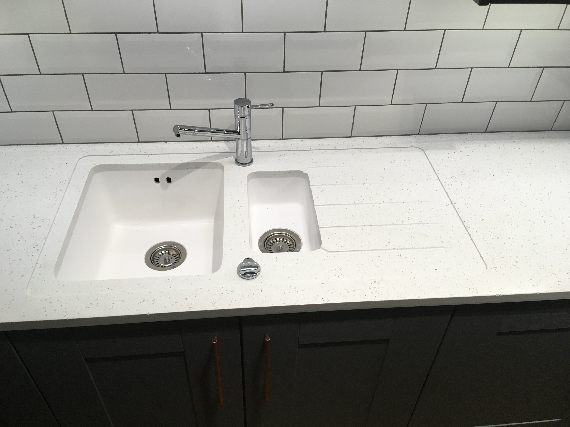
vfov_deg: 48.2
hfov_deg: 61.7
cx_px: 285
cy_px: 214
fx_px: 478
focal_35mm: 29
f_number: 2.2
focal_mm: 4.15
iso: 32
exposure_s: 1/33
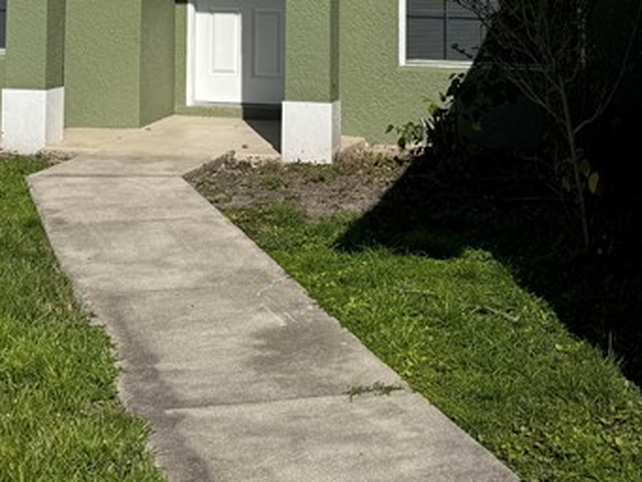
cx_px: 230
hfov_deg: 26.9
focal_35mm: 72
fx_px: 1336
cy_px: -105
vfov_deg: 19.2
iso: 80
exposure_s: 1/10309
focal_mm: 6.76
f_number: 1.78
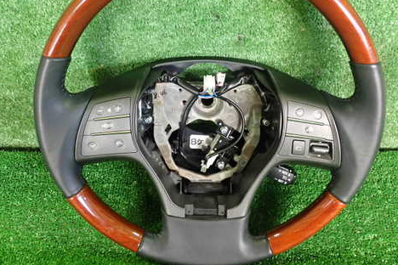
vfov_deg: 33.3
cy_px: 107
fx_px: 442
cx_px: 196
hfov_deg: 48.5
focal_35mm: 40
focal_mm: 5.4
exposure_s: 1/30
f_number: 2.3
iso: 640
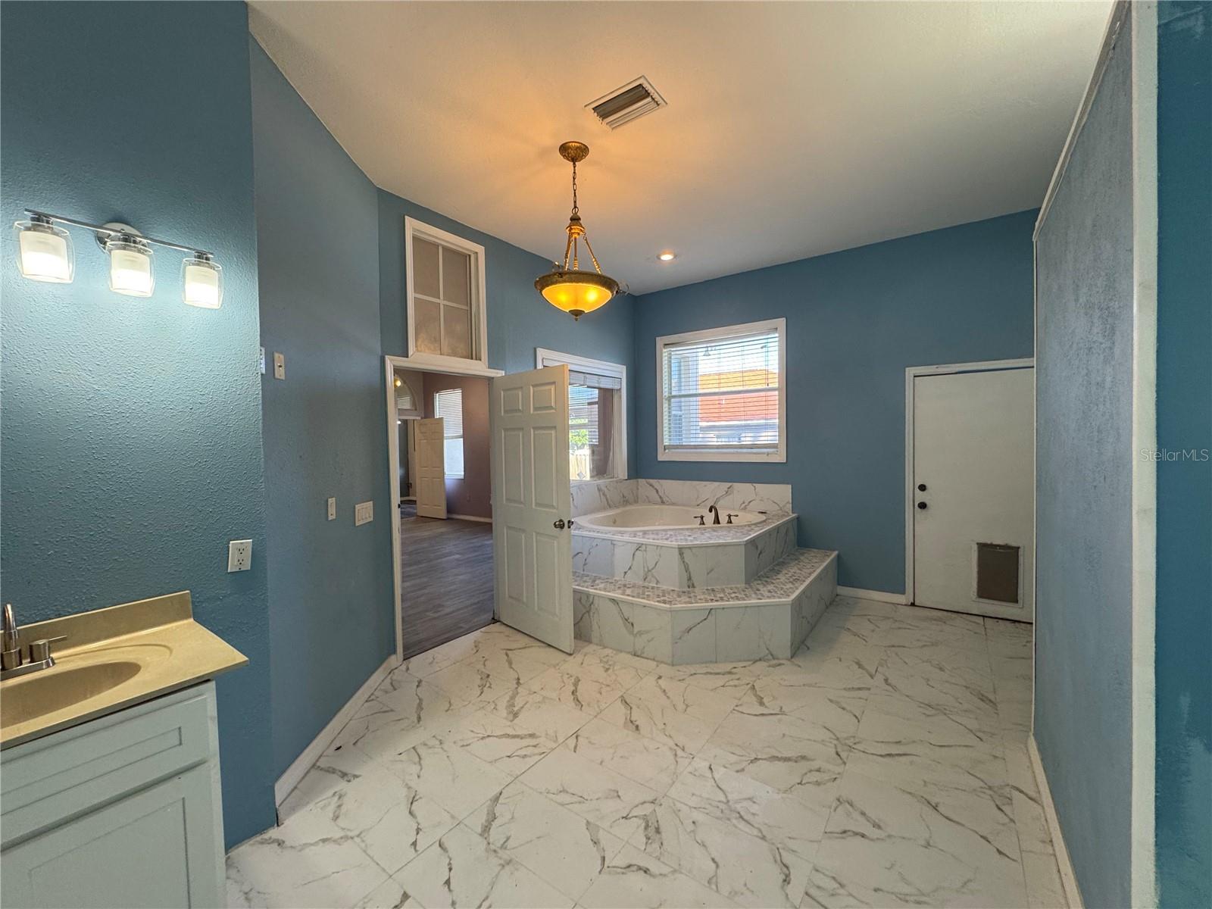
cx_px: 606
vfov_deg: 85.7
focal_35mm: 14
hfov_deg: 102.1
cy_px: 454
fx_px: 490
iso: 160
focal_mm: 2.22
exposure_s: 1/120
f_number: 2.2
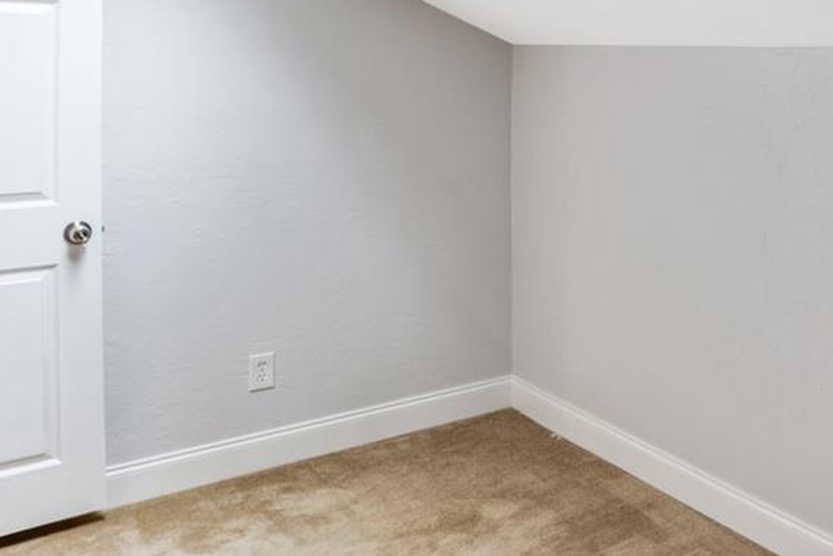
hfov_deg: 43.5
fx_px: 903
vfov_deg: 33.3
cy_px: 113
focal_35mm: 39
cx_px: 805
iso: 100
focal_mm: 14
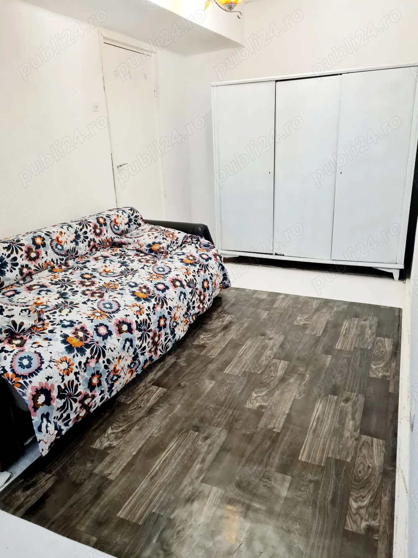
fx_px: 419
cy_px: 279
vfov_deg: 67.3
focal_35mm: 26
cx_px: 209
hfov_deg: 53.0
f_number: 1.8
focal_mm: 5.4
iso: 640
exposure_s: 1/33
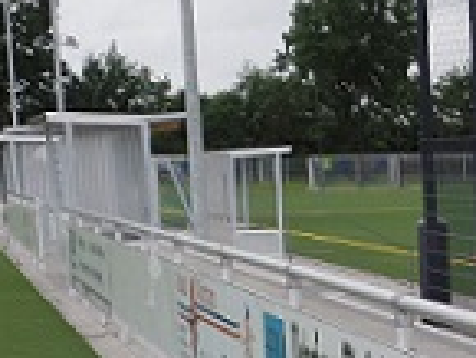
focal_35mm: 169
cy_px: 530
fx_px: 2326
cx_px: 732
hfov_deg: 11.2
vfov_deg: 8.6
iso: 80
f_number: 3.6
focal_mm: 7.5
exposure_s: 1/250
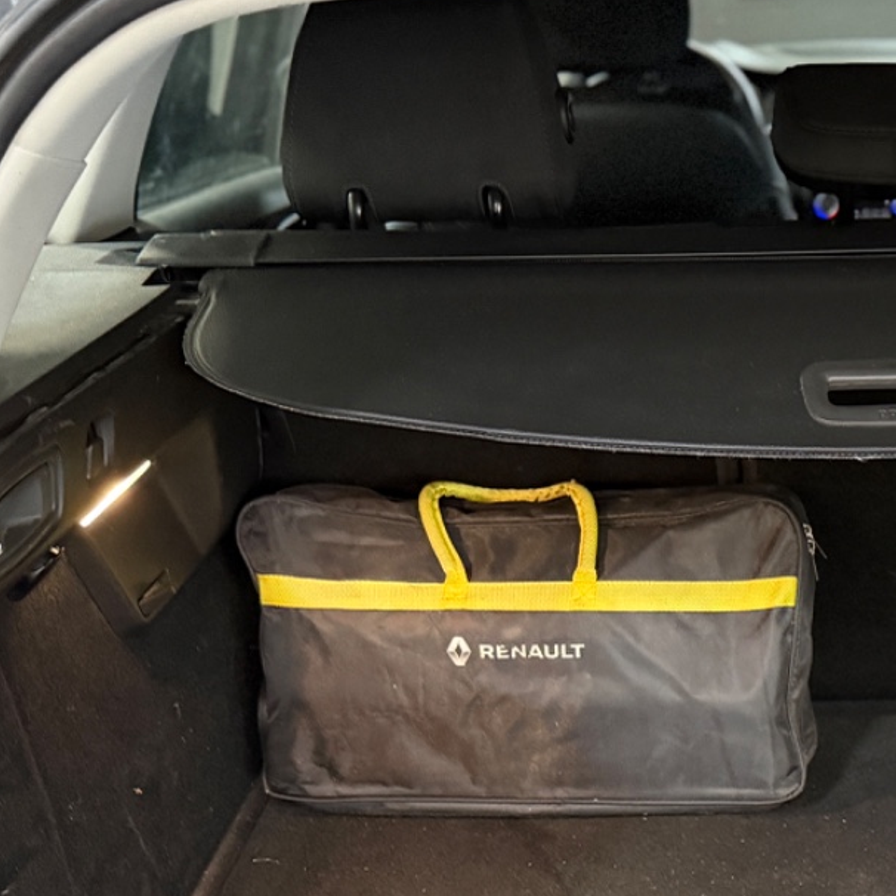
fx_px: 1640
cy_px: 797
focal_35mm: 56
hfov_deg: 28.7
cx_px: 884
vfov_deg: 29.4
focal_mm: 6.76
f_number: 1.78
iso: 1000
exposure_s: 1/25
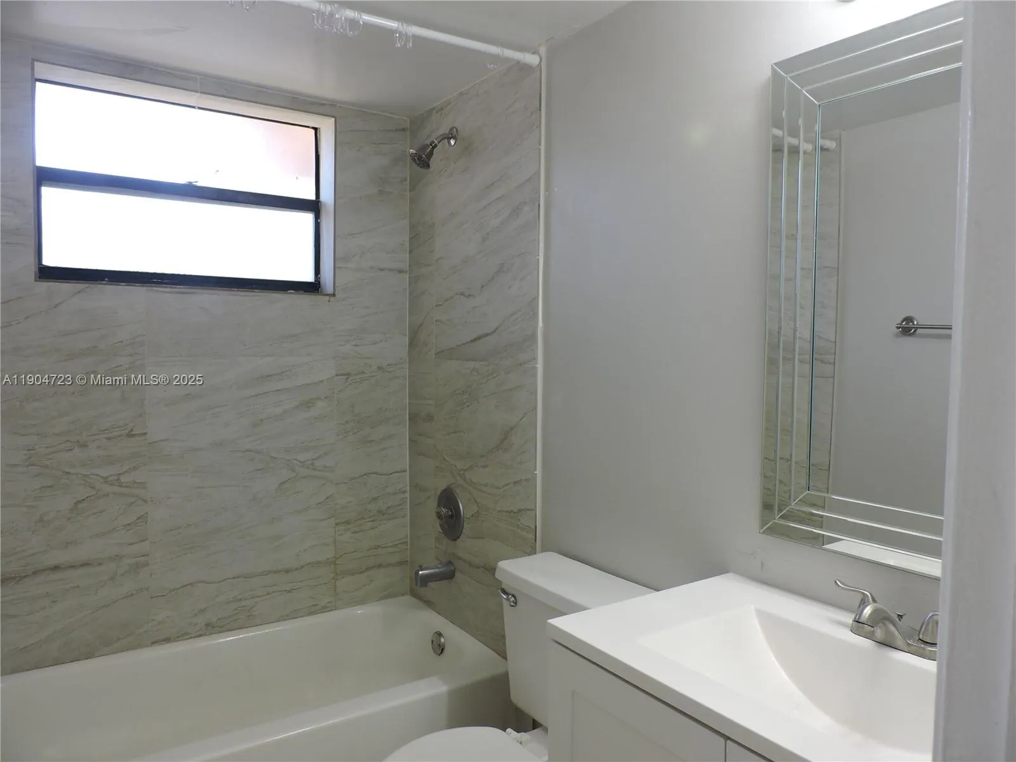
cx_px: 508
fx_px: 704
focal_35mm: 24
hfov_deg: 71.6
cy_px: 381
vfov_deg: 56.8
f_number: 3
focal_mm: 4.3
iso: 100
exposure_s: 1/30
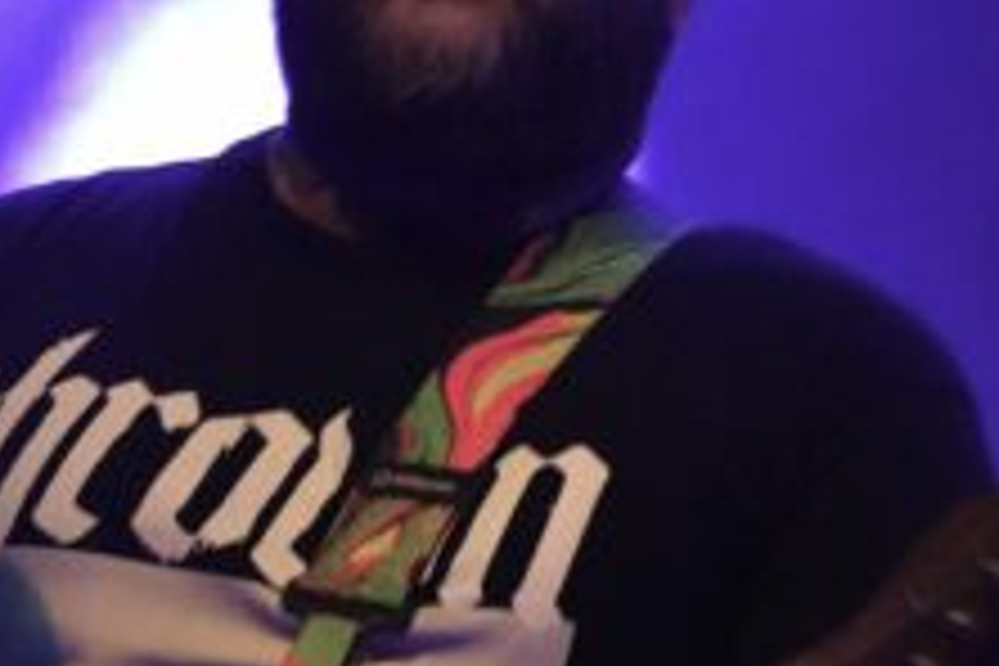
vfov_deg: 5.5
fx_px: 6909
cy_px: 572
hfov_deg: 8.3
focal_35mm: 249
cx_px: 616
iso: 6400
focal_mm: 48
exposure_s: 1/100
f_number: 4.5
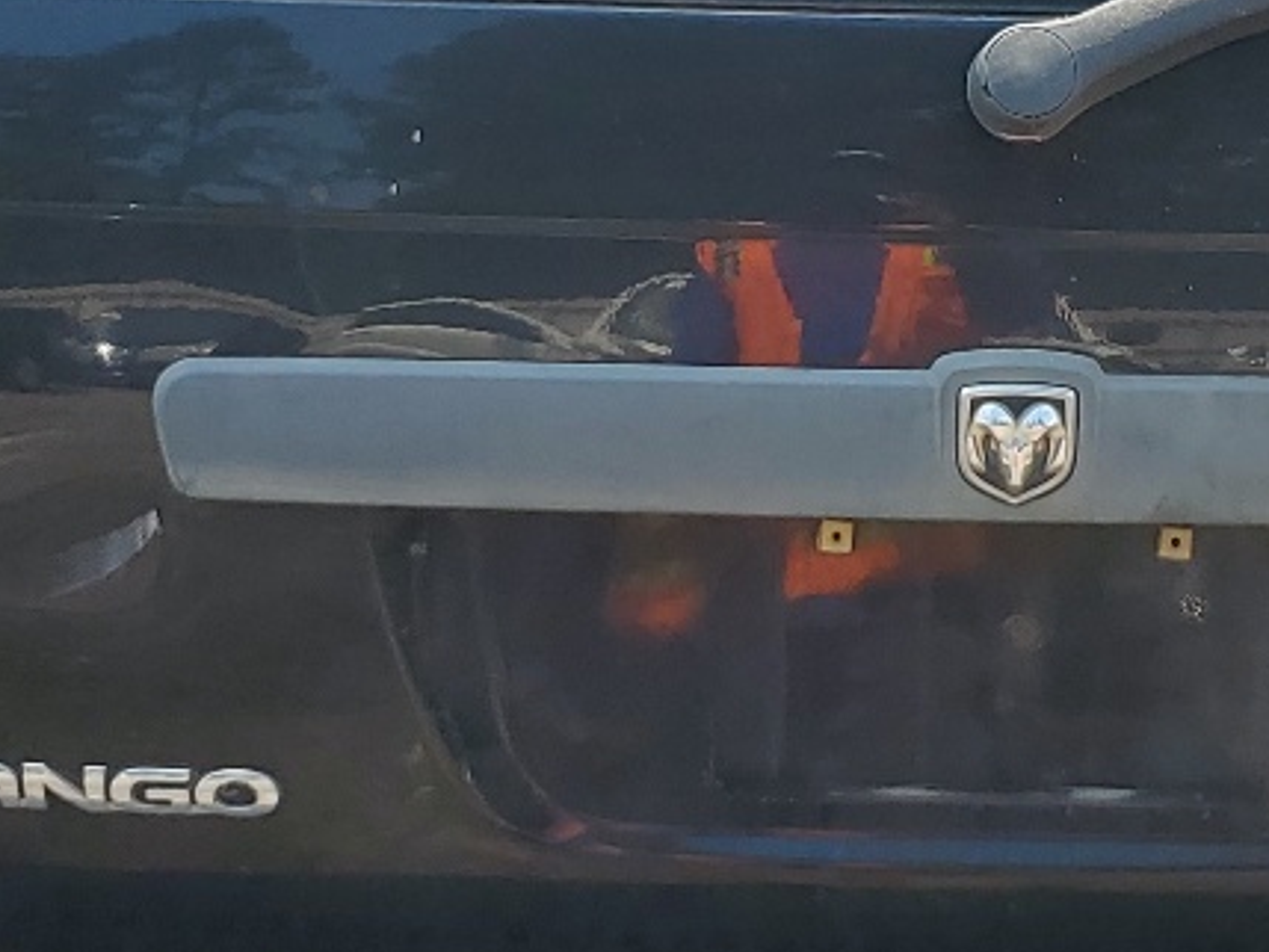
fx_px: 3557
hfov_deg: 20.1
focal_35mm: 97
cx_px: 923
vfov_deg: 15.3
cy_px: 500
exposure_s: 1/1429
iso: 50
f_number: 1.5
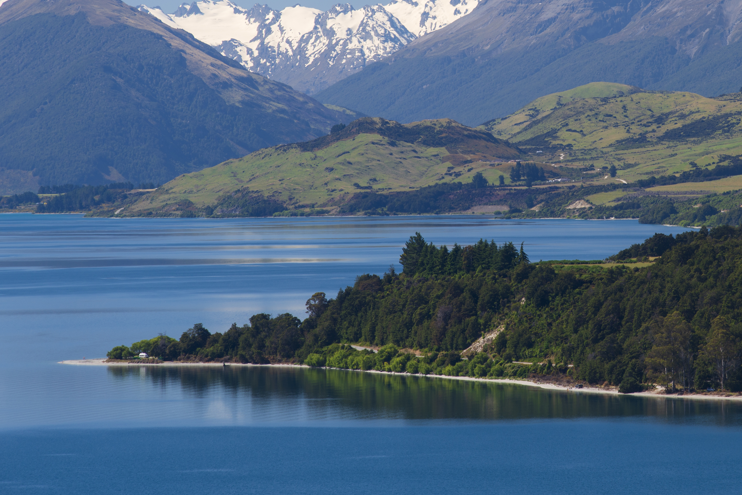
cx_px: 585
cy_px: 89
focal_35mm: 309
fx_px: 6368
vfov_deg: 4.4
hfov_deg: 6.7
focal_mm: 170
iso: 100
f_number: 9
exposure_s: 1/60
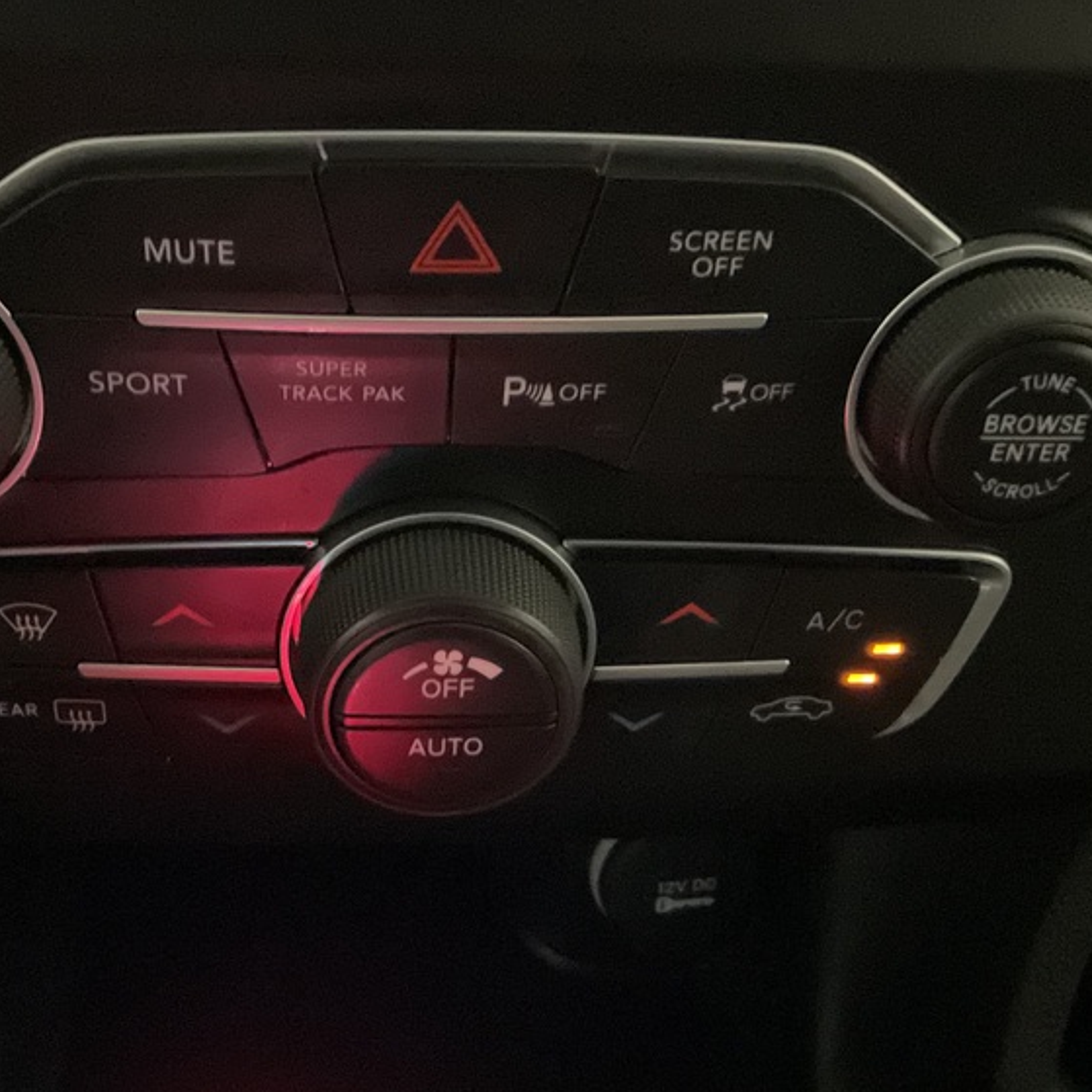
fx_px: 1570
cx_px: 399
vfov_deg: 38.1
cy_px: 670
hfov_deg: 38.1
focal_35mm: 44
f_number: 1.8
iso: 1600
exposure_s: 1/15
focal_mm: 3
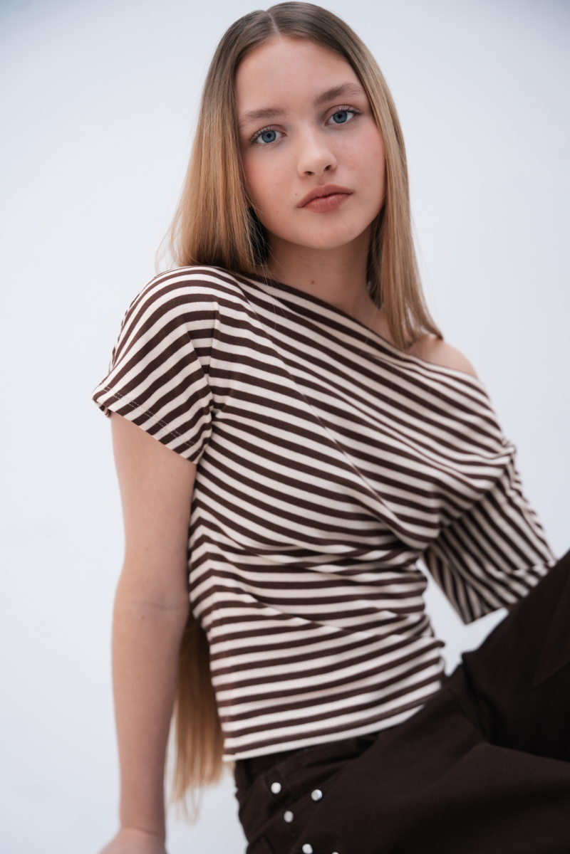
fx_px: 1157
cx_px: 285
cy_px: 427
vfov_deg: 40.6
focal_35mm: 49
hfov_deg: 27.7
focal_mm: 48.7
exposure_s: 1/200
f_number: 3.5
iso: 320
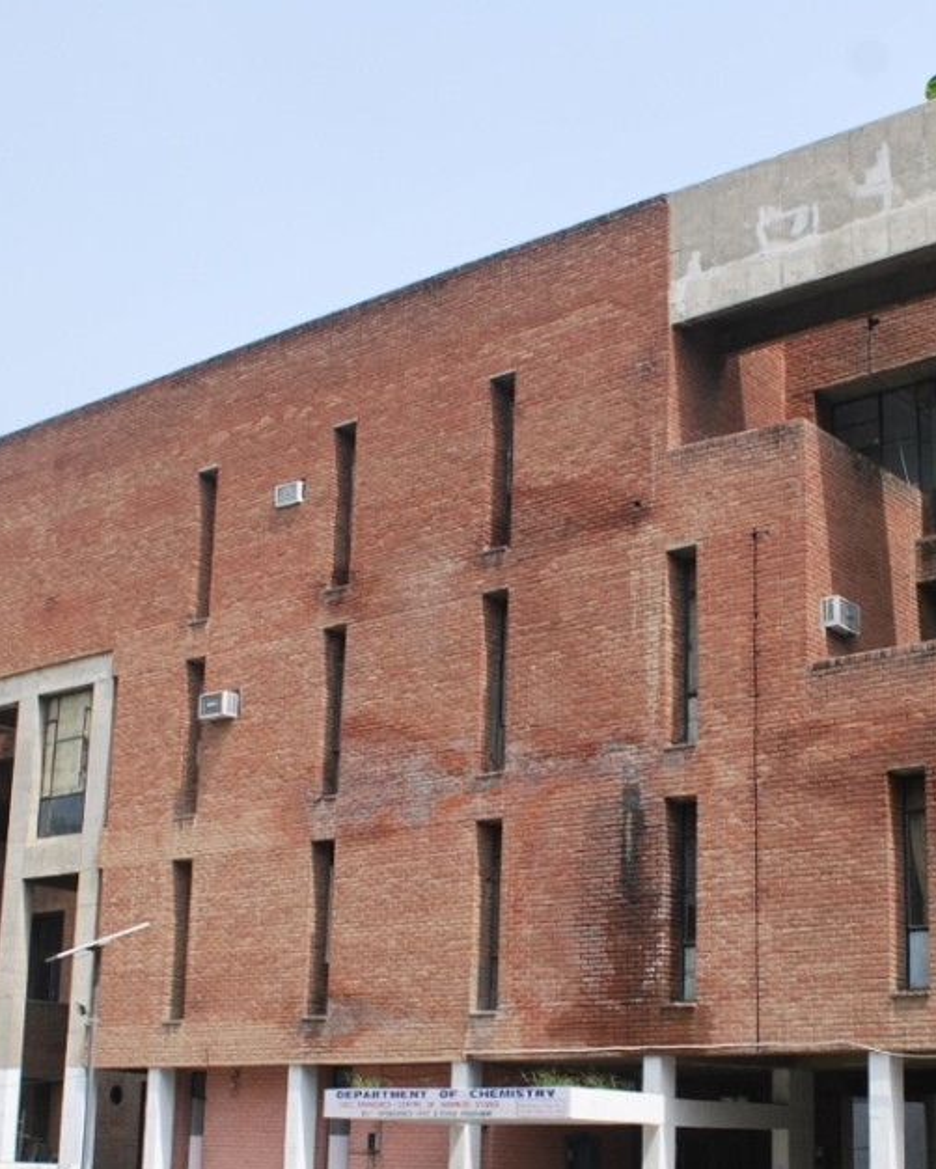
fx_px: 1627
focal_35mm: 47
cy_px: 677
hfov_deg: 31.9
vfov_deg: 39.4
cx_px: 620
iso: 100
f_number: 7.1
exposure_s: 1/200
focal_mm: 18
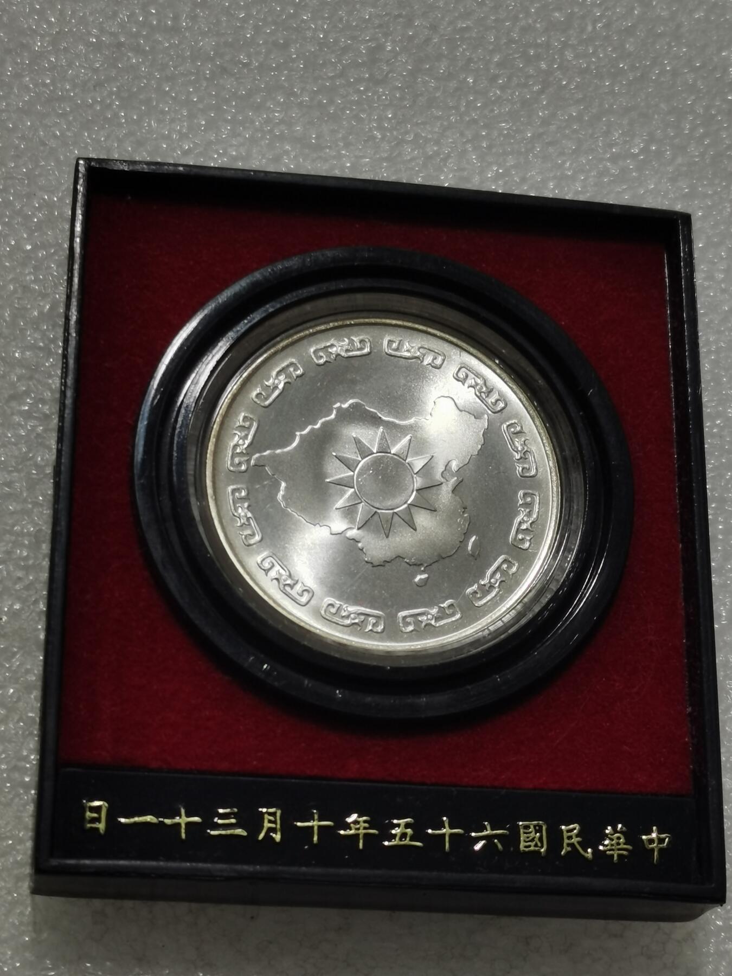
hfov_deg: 19.4
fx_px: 2143
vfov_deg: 25.7
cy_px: 488
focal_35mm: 76
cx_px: 366
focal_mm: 5.58
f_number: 1.8
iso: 50
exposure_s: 1/160
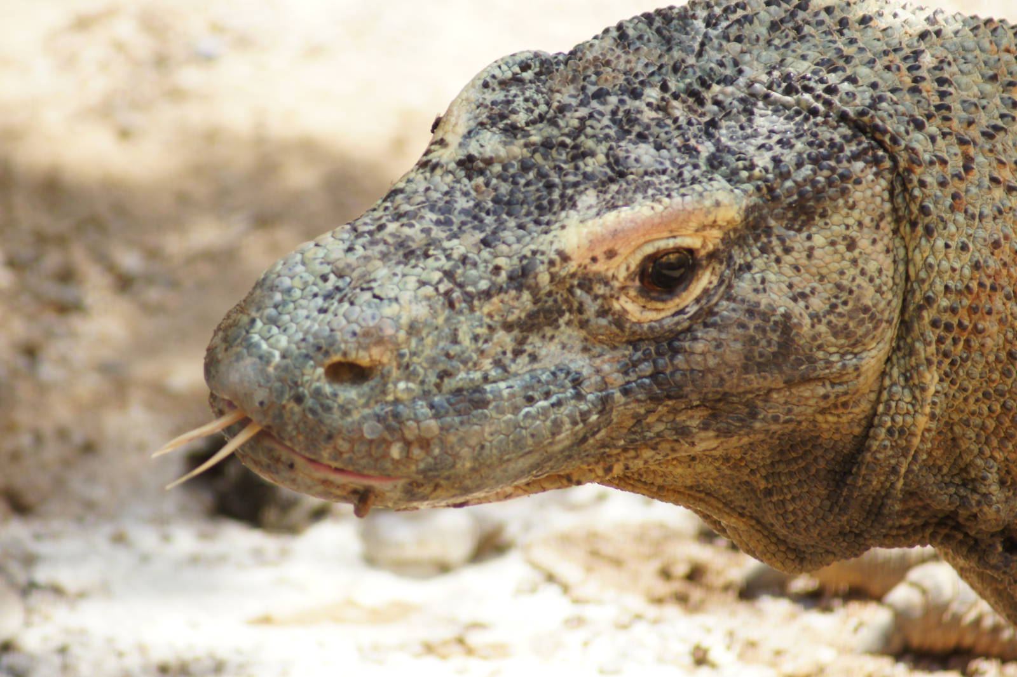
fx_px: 12705
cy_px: 338
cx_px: 508
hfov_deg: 4.6
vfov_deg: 3.1
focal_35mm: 450
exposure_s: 1/500
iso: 500
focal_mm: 300
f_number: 5.6
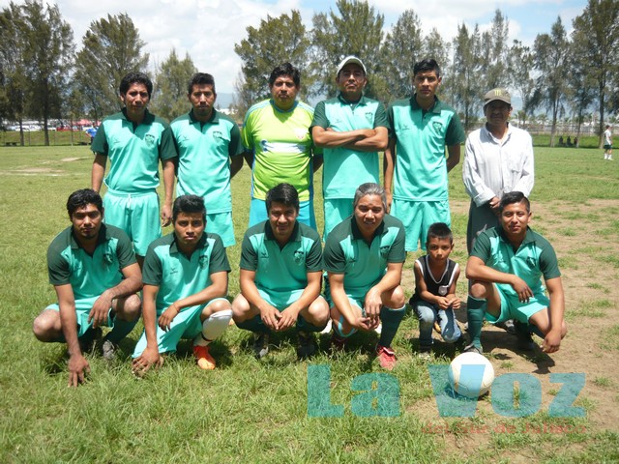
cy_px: 232
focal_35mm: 33
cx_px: 310
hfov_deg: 55.4
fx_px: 590
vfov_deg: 42.9
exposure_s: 1/125
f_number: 8
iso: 100
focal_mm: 5.5
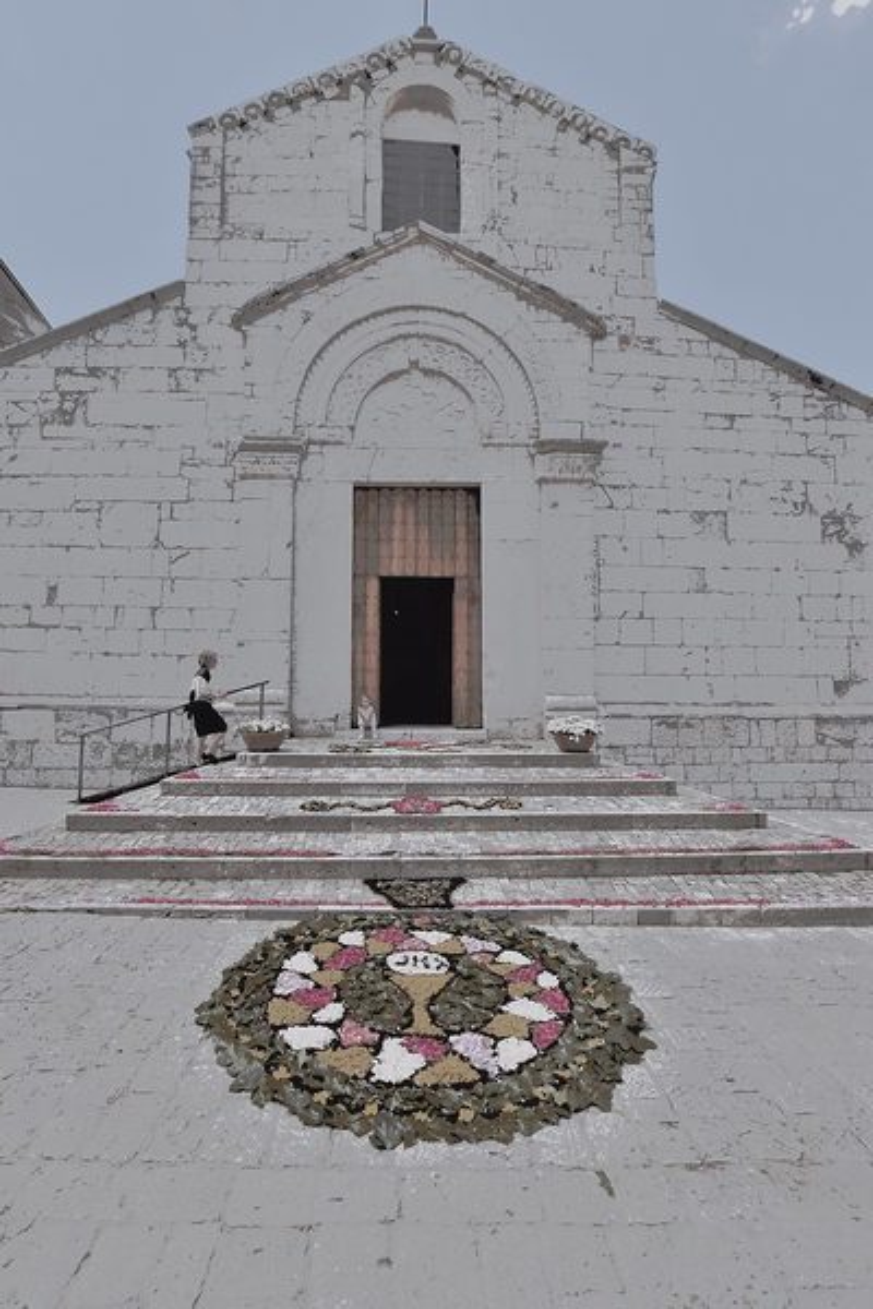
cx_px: 436
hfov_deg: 77.3
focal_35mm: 15
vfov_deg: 100.4
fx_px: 546
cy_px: 654
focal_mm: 10
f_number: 8
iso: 400
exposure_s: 1/1600
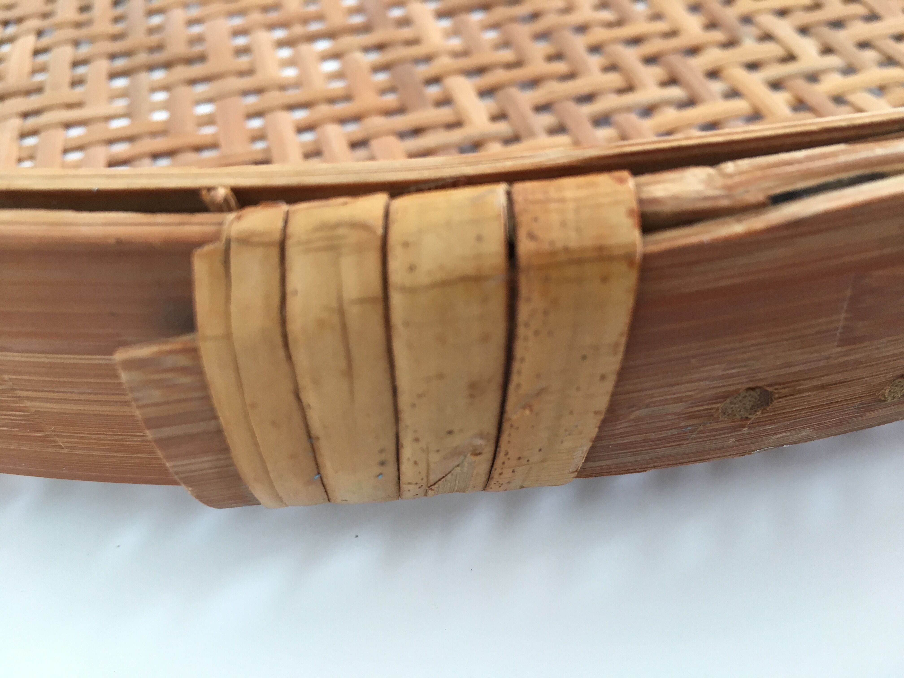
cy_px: 339
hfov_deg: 61.7
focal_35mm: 29
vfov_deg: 48.2
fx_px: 757
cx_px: 452
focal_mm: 4.15
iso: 64
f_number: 2.2
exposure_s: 1/33
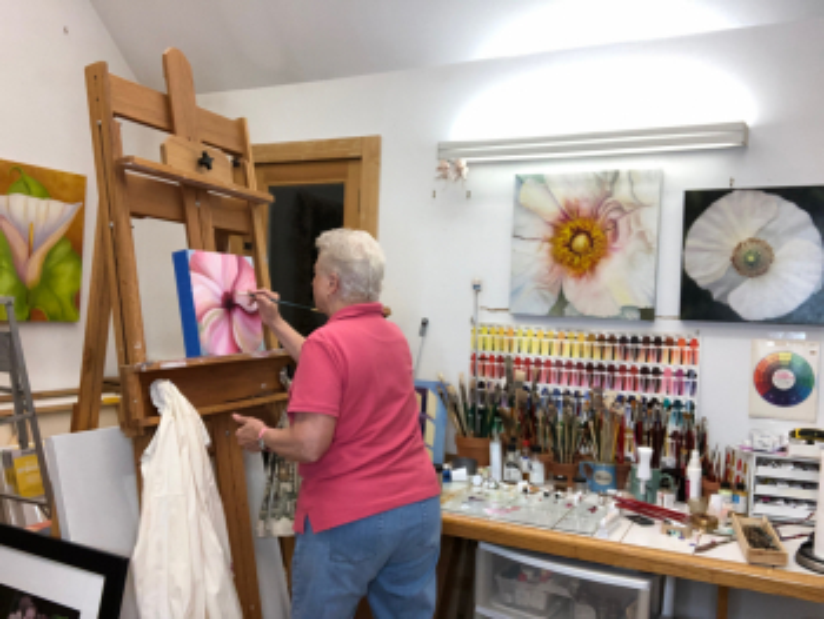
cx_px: 412
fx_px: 762
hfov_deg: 56.8
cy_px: 310
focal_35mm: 32
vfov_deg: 44.2
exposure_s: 1/120
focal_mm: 2.87
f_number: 2.2
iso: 125
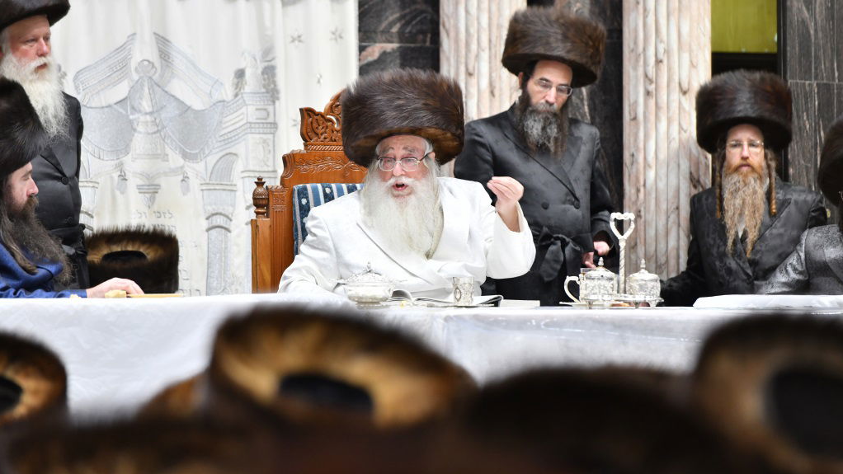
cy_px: 196
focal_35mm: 210
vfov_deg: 5.8
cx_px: 422
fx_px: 4694
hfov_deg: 10.3
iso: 1000
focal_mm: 200
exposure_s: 1/100
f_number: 5
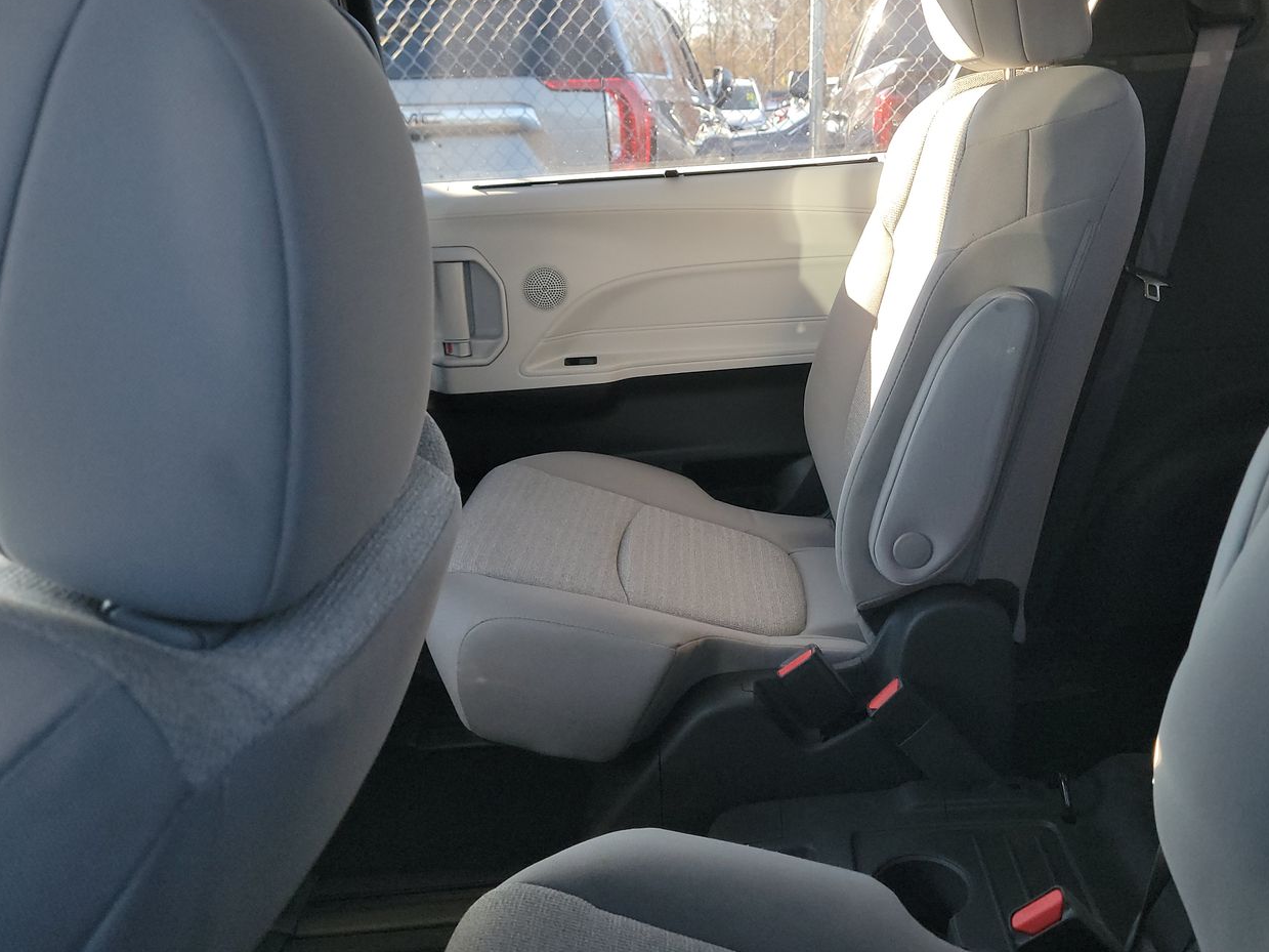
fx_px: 1136
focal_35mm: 31
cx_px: 716
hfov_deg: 58.2
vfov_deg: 45.4
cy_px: 420
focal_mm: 6.7
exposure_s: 1/59
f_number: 1.8
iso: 659
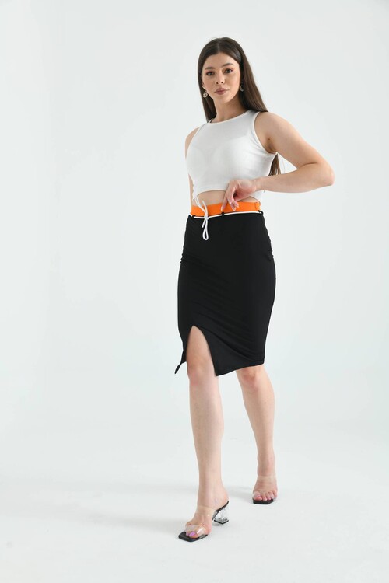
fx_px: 713
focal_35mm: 44
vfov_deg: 44.5
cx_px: 194
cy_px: 292
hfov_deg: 30.5
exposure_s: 1/125
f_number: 6.3
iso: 100
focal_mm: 44
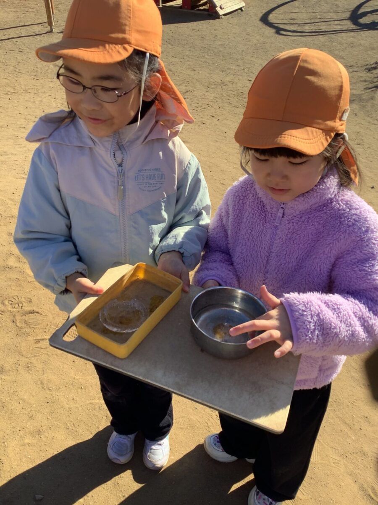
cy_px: 252
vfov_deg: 58.4
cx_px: 189
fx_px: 451
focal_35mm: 31
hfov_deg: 45.4
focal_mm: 3.3
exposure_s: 1/485
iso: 25
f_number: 2.4
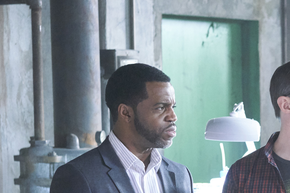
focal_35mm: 194
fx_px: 1562
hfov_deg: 10.4
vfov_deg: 7.0
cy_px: 249
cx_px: 383
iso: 3200
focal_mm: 55
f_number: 3.2
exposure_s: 1/100
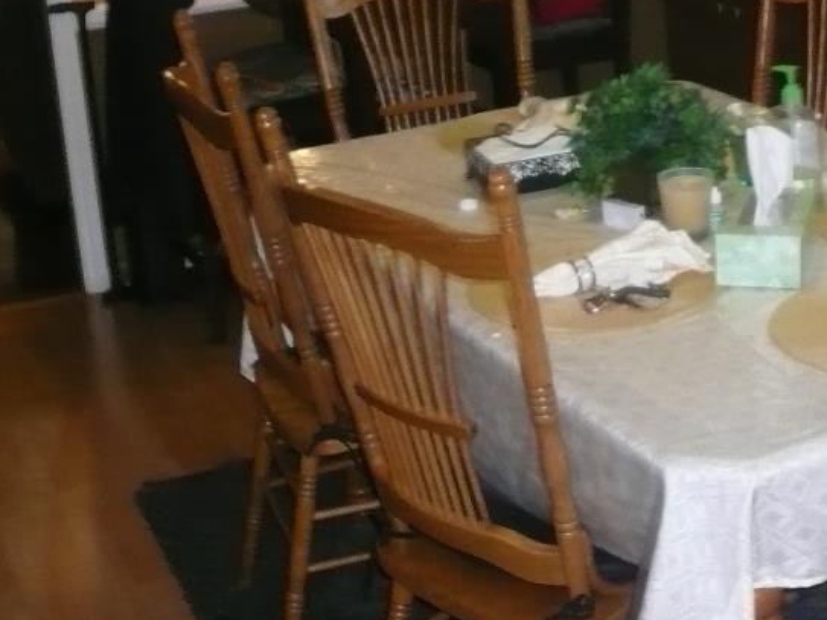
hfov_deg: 28.4
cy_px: 6
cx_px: 730
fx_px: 1576
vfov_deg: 21.5
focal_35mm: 66
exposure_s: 1/30
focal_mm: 4.6
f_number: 2.8
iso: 250
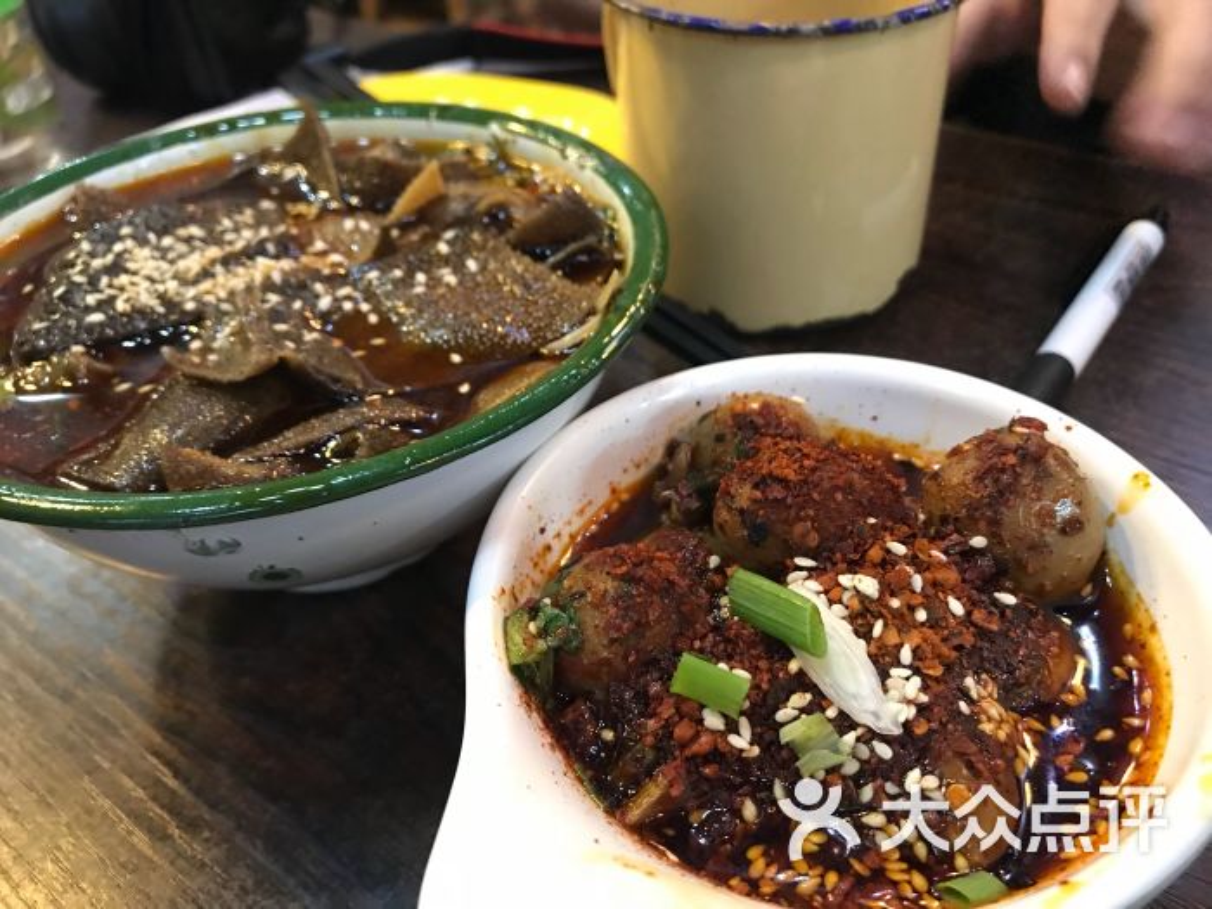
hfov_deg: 63.4
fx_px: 980
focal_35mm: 28
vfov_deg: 49.7
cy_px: 454
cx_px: 606
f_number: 1.8
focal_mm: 3.99
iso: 80
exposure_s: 1/6
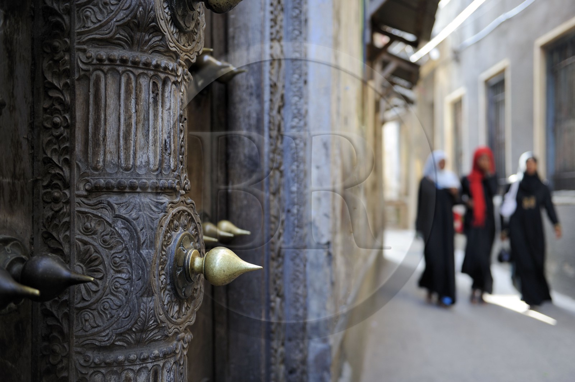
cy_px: 191
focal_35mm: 36
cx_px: 288
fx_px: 575
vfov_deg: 36.8
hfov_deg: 53.2
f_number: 3.2
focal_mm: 36
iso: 400
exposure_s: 1/100
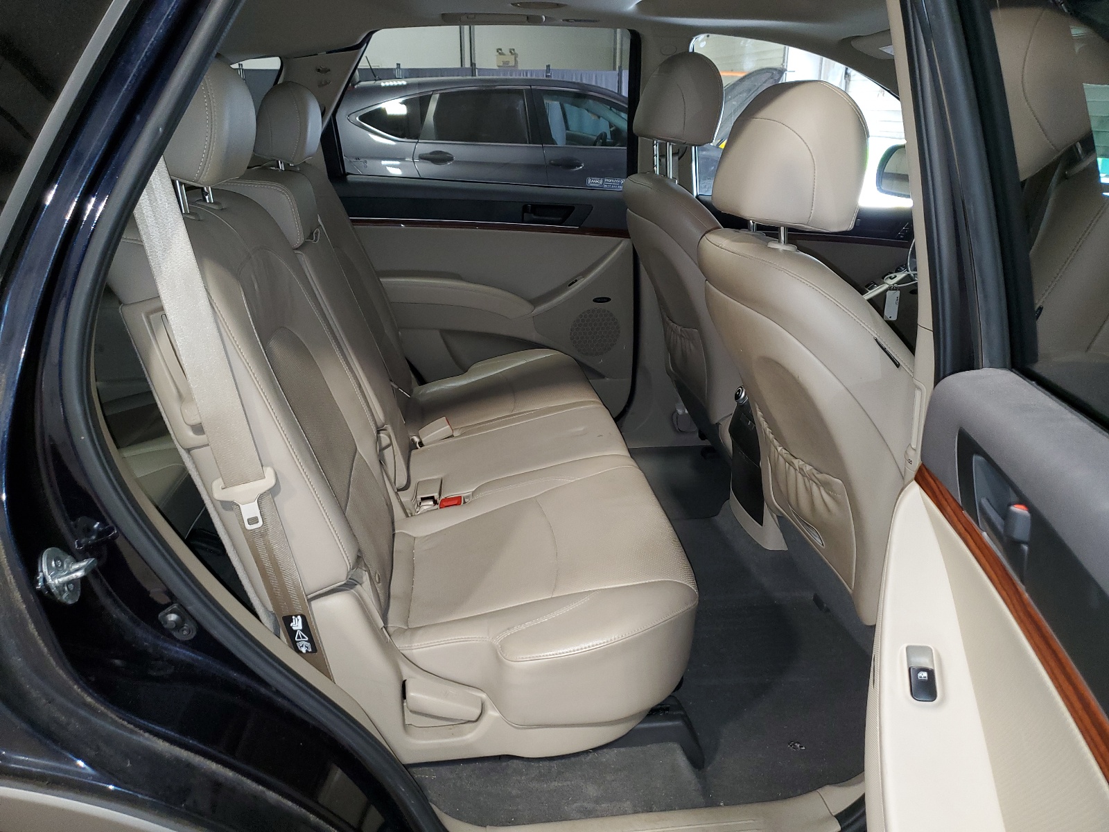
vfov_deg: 53.1
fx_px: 833
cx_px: 554
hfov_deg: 67.3
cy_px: 416
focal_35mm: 26
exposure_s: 1/24
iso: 110
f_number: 1.5
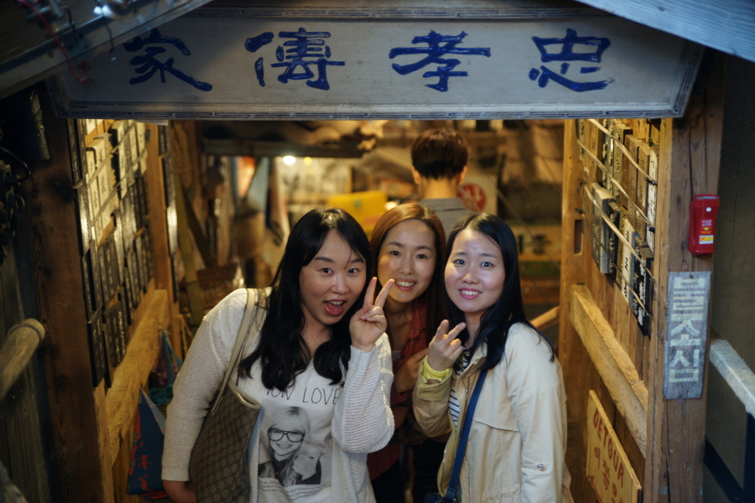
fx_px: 1258
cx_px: 378
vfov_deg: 22.6
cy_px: 252
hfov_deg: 33.4
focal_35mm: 60
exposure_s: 1/20
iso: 800
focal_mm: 60
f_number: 2.8
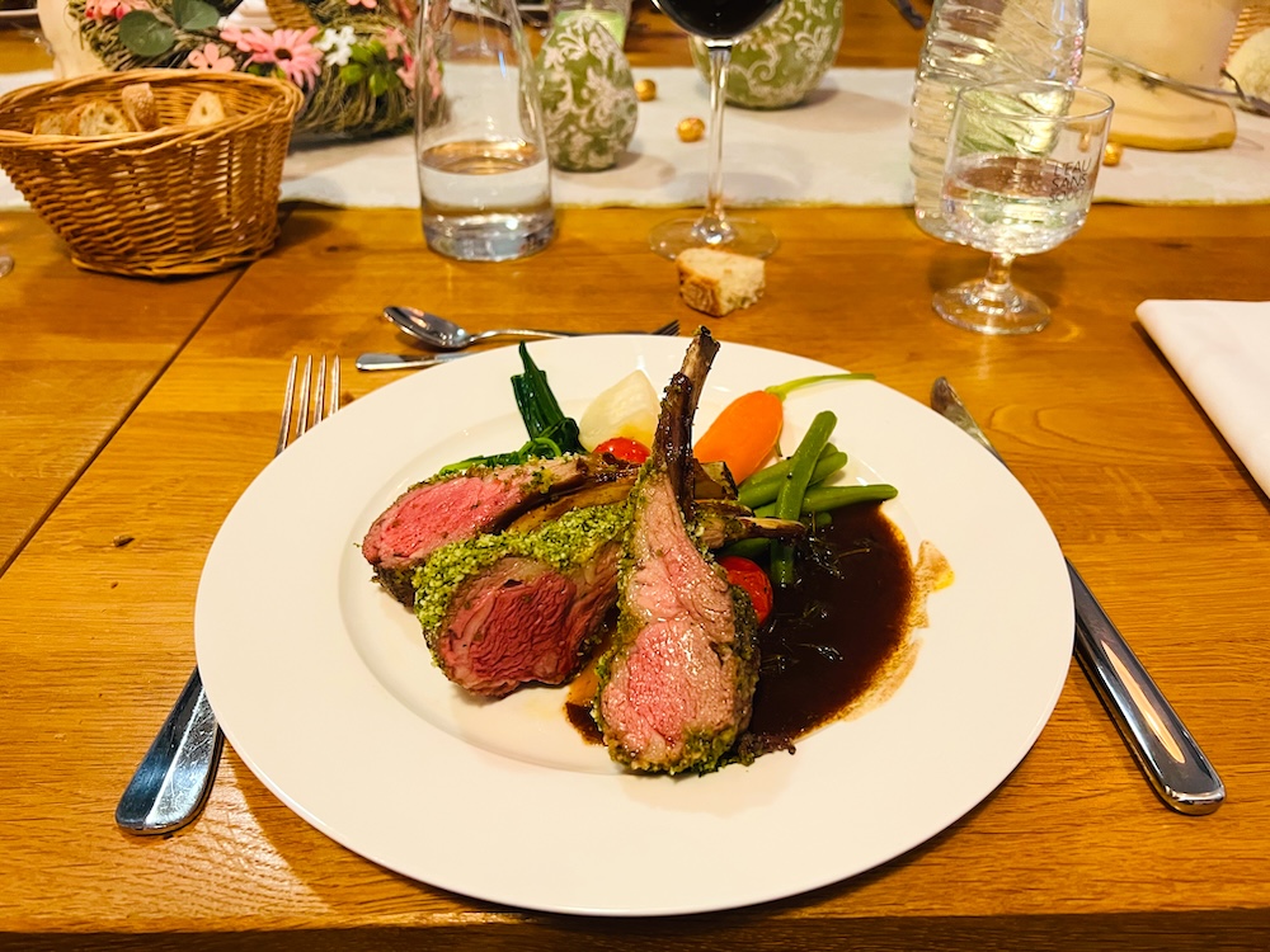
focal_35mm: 26
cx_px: 635
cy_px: 476
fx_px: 954
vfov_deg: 53.1
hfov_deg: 67.3
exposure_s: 1/50
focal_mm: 5.7
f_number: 1.5
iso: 400
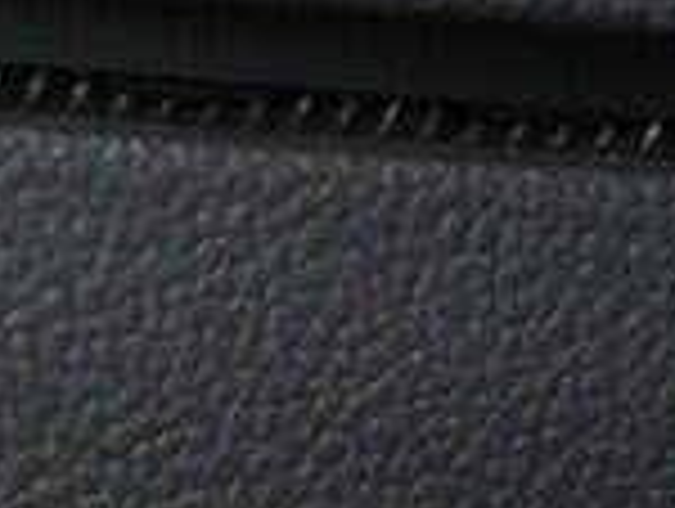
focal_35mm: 236
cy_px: 1270
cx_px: -990
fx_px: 4609
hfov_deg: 7.7
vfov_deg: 6.0
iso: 1250
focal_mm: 24
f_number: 2.8
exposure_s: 1/40
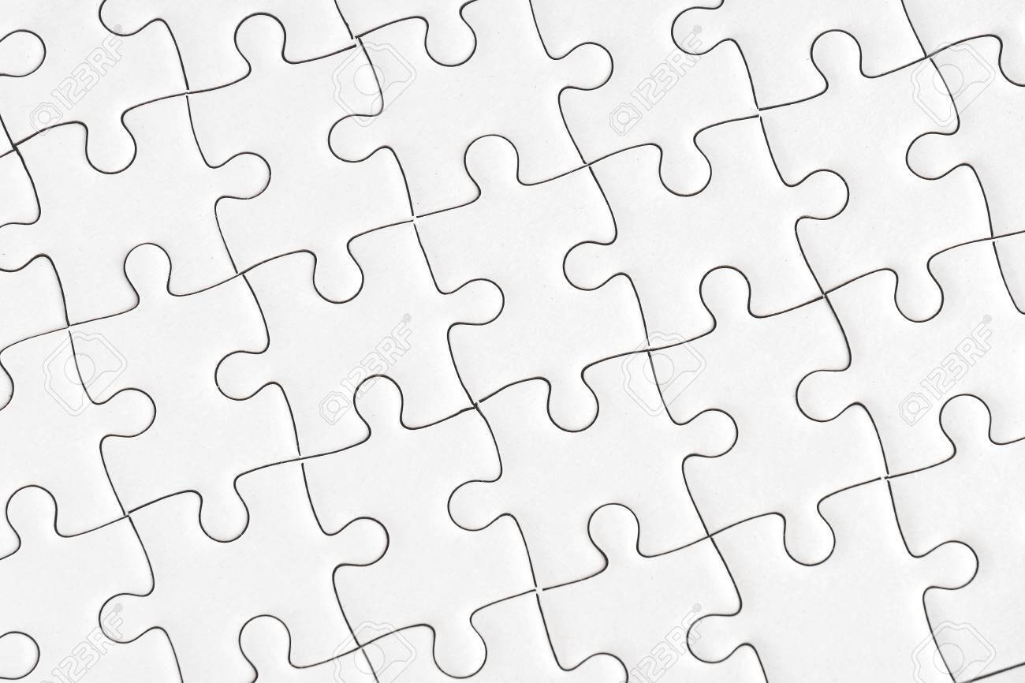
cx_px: 512
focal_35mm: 203
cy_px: 342
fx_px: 5778
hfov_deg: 10.1
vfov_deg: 6.8
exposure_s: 1/125
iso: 200
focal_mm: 135
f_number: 11
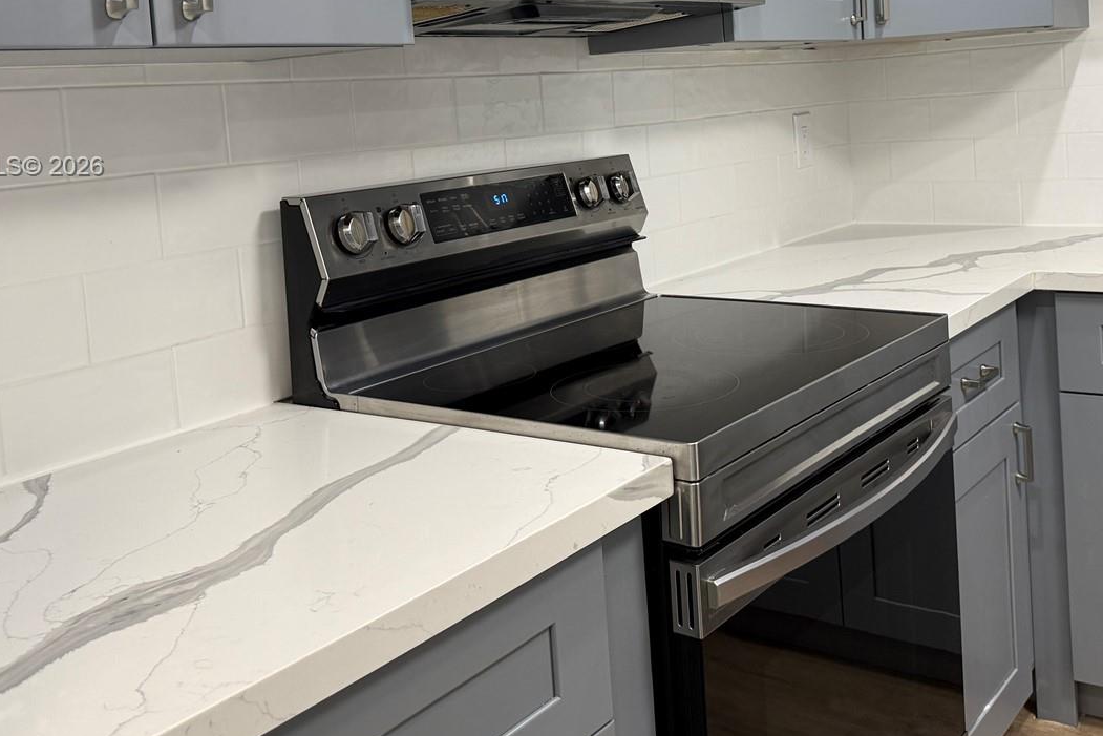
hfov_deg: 50.6
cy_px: 168
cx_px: 616
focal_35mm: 38
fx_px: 1164
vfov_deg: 34.2
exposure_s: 1/120
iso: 160
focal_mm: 6.76
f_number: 1.78
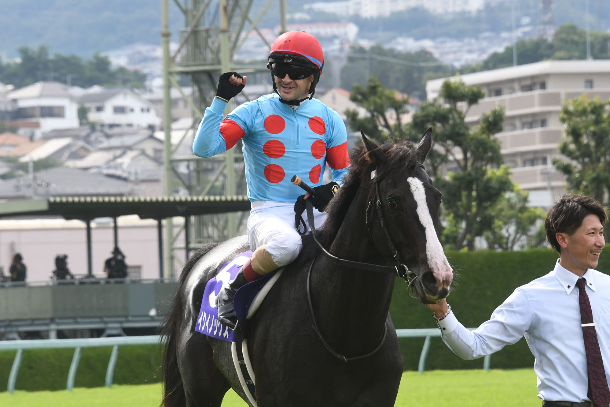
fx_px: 4320
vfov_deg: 5.4
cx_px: 305
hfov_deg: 8.1
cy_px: 204
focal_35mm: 255
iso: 800
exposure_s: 1/800
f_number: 8
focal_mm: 170
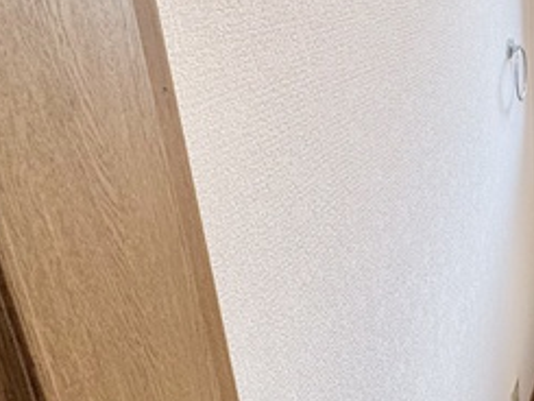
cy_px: 127
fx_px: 617
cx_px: 663
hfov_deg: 35.3
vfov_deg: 35.6
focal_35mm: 40
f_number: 2.2
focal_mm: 2.22
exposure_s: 1/120
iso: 80
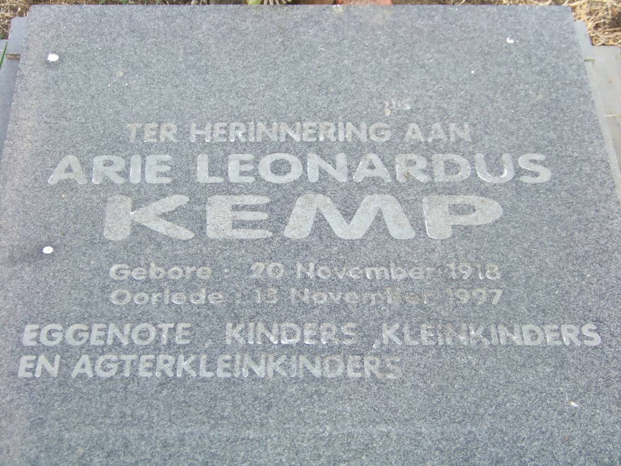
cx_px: 310
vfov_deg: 18.9
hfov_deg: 25.0
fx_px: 1399
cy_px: 233
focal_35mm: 78
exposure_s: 1/125
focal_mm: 13.2
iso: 64
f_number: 3.2
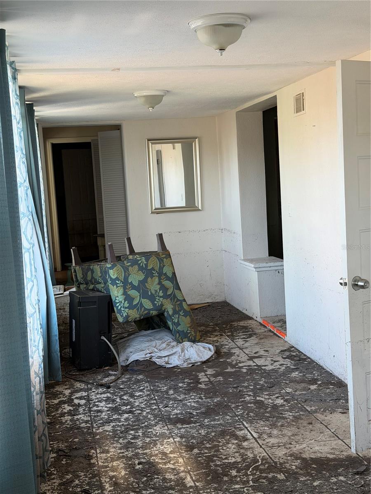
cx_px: 186
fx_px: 686
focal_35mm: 48
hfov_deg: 30.3
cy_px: 247
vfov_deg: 39.7
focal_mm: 6.76
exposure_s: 1/83
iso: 100
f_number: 1.78
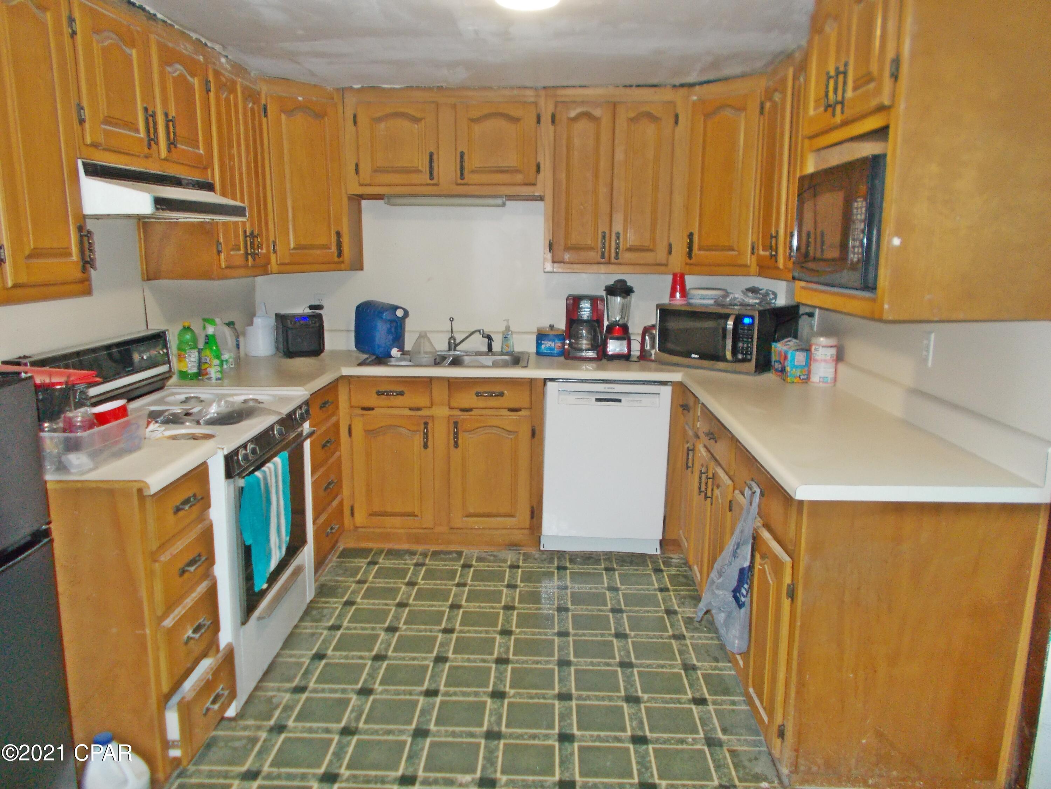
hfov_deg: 67.3
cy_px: 394
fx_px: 789
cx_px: 526
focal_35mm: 26
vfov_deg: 53.1
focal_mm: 4.6
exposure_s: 1/25
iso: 280
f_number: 3.2
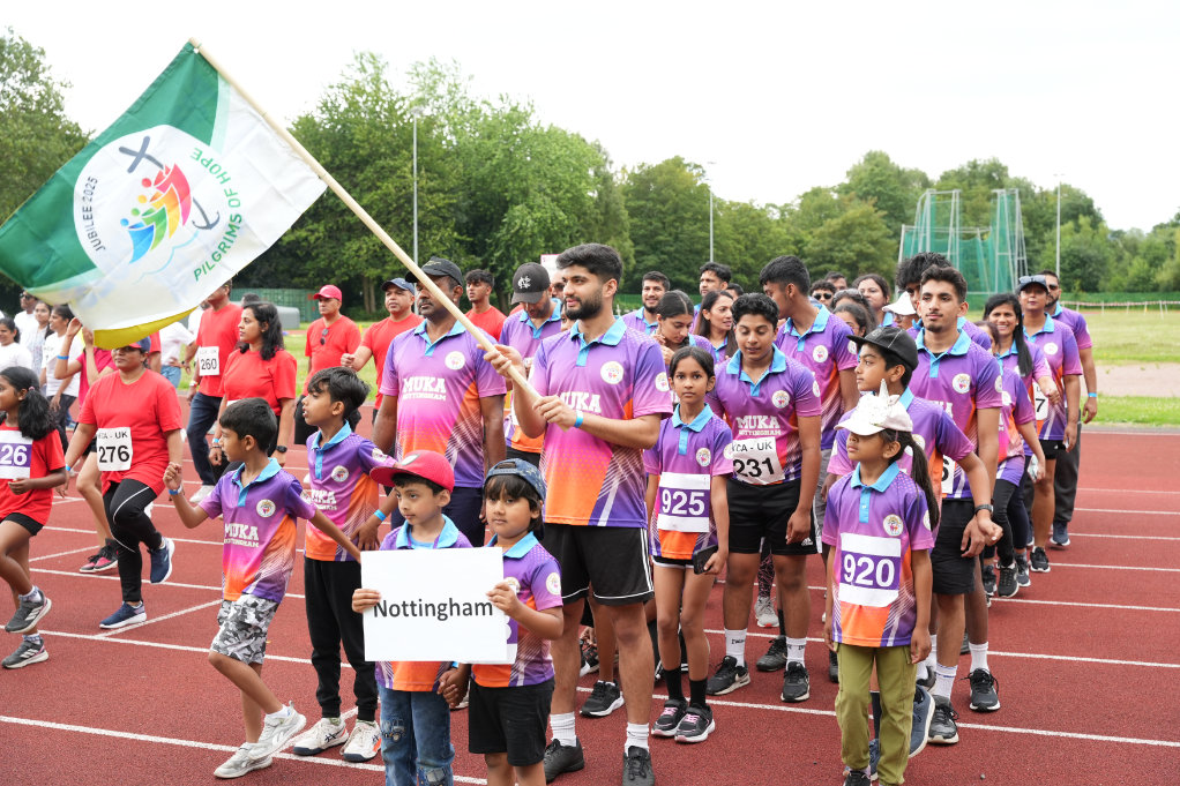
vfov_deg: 29.7
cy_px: 393
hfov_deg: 43.3
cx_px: 590
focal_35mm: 45
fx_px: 1484
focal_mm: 45.3
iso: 400
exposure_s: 1/250
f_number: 5
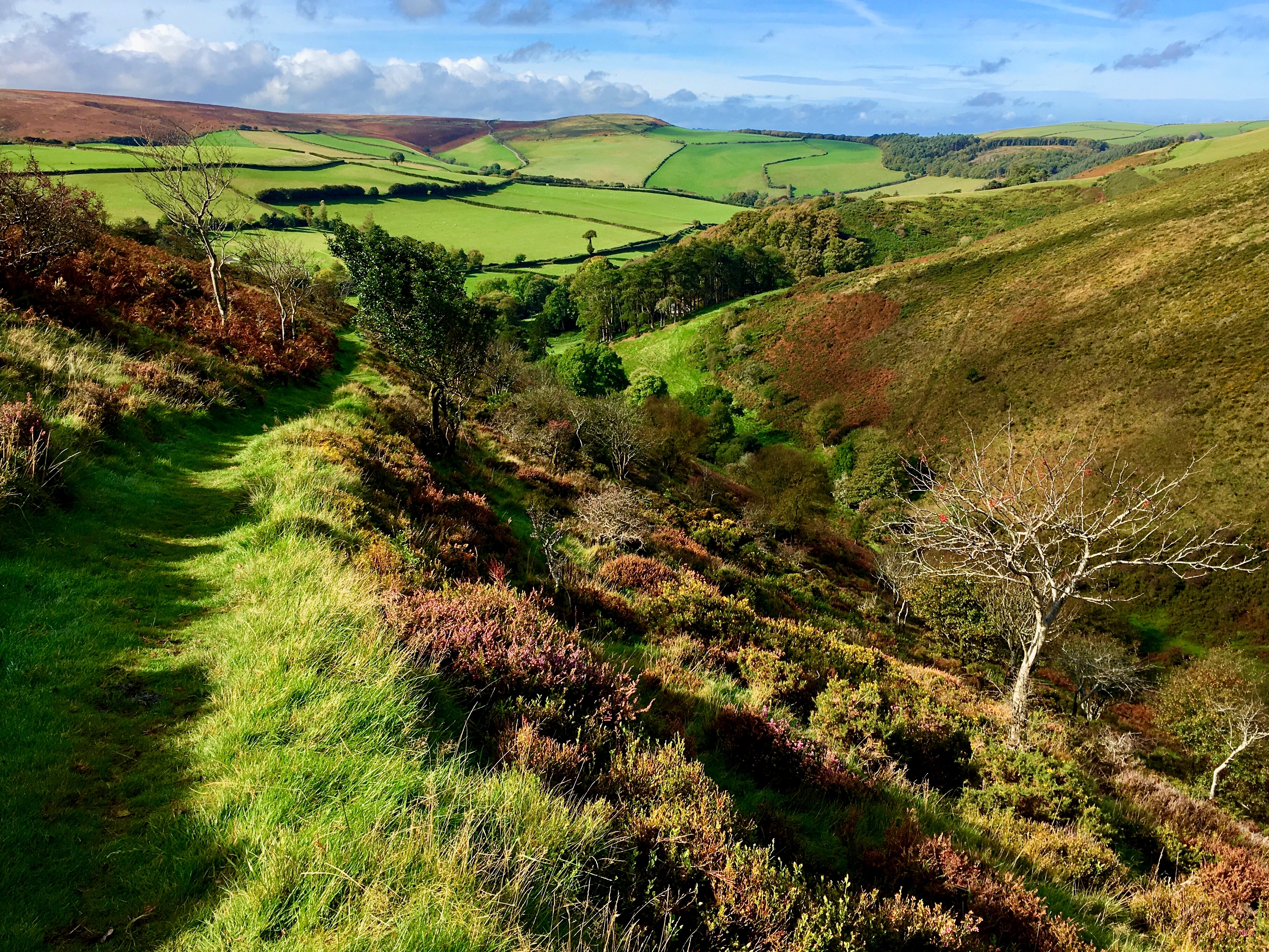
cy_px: 430
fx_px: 1173
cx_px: 625
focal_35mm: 32
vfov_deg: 44.1
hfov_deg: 56.8
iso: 25
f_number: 2.2
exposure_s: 1/1040
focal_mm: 4.15
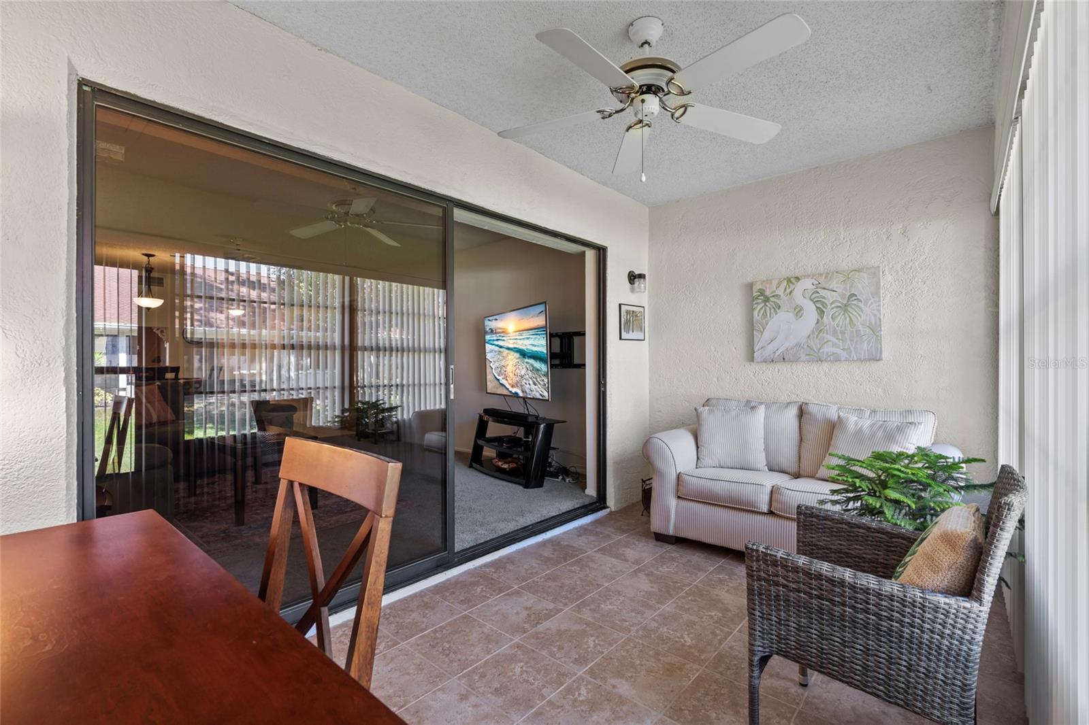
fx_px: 484
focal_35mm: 16
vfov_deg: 73.7
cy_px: 362
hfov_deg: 96.7
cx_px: 544
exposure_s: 1/3
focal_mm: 16
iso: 250
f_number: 9
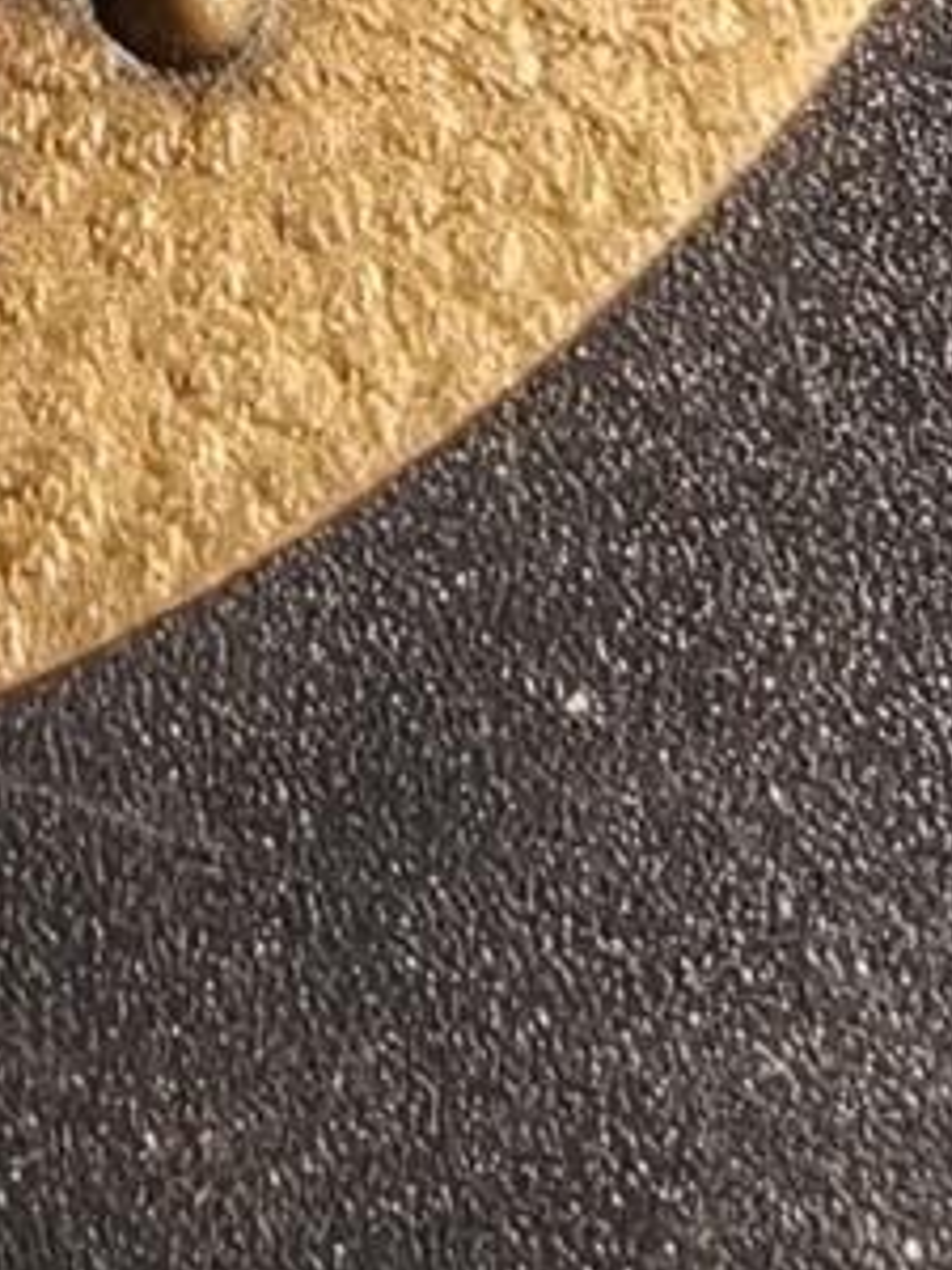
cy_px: -123
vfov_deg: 14.0
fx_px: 5060
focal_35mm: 138
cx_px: 102
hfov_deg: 10.7
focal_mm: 2.32
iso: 160
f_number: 2
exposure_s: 1/100
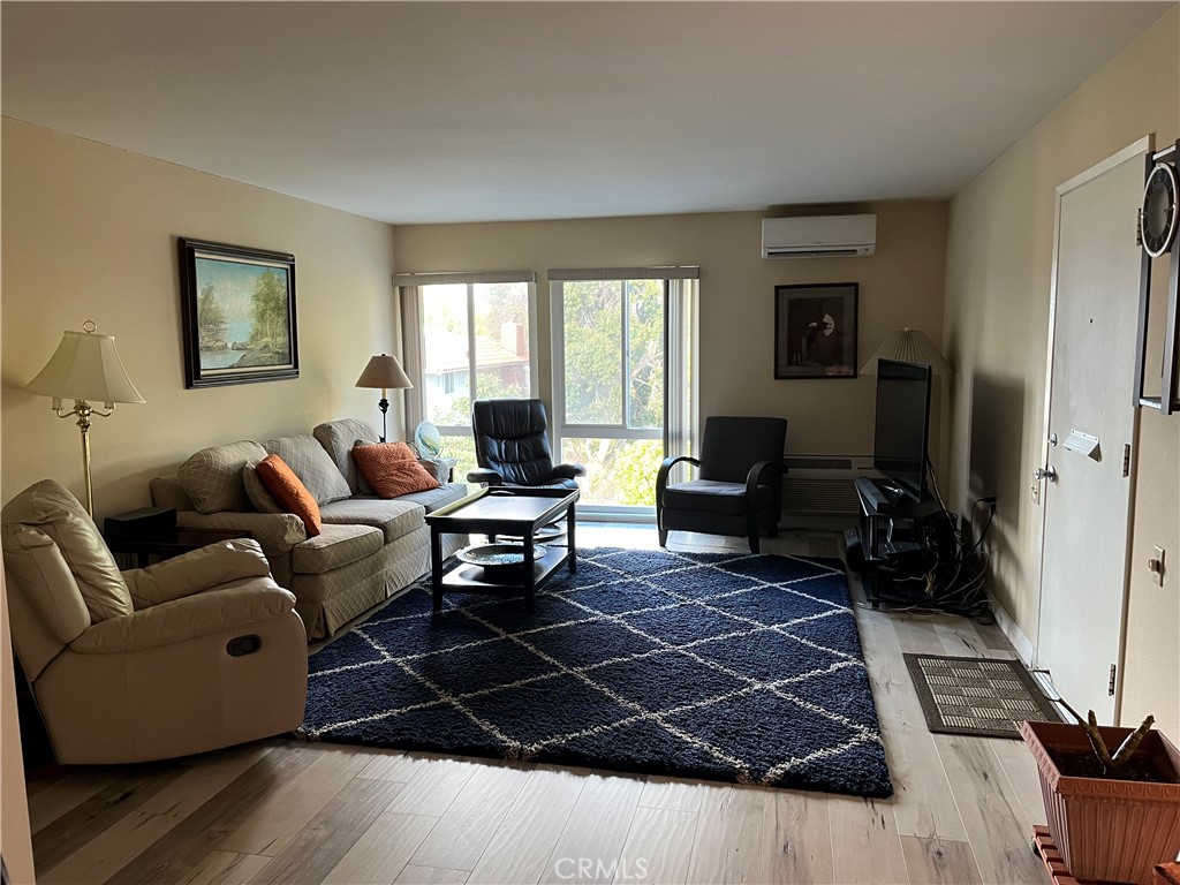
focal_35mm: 26
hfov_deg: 67.3
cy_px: 442
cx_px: 590
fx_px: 886
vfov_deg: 53.1
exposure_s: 1/60
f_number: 1.6
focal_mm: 5.1
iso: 320
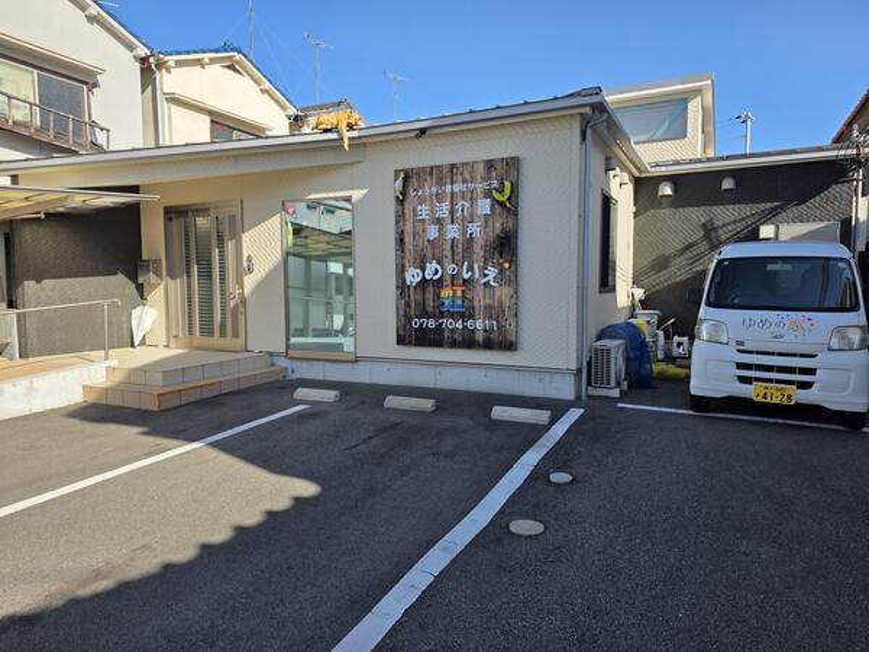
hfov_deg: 73.9
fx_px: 577
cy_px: 326
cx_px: 434
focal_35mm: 23
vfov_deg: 58.9
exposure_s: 1/5296
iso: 80
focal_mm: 6.25
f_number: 1.7
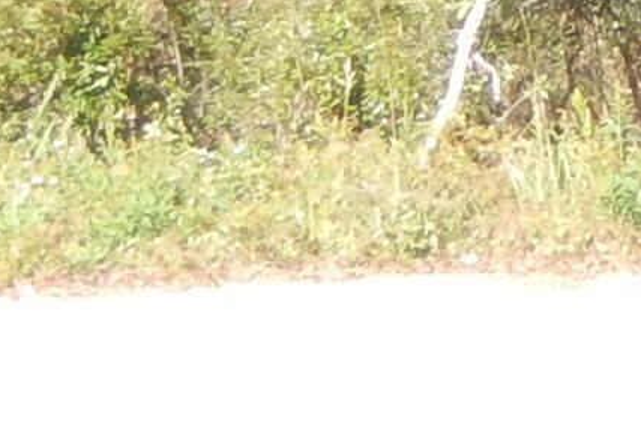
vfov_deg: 3.2
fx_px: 7552
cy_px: -548
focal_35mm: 424
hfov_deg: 4.7
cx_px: 1503
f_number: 4.6
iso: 125
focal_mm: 10.4
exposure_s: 1/160
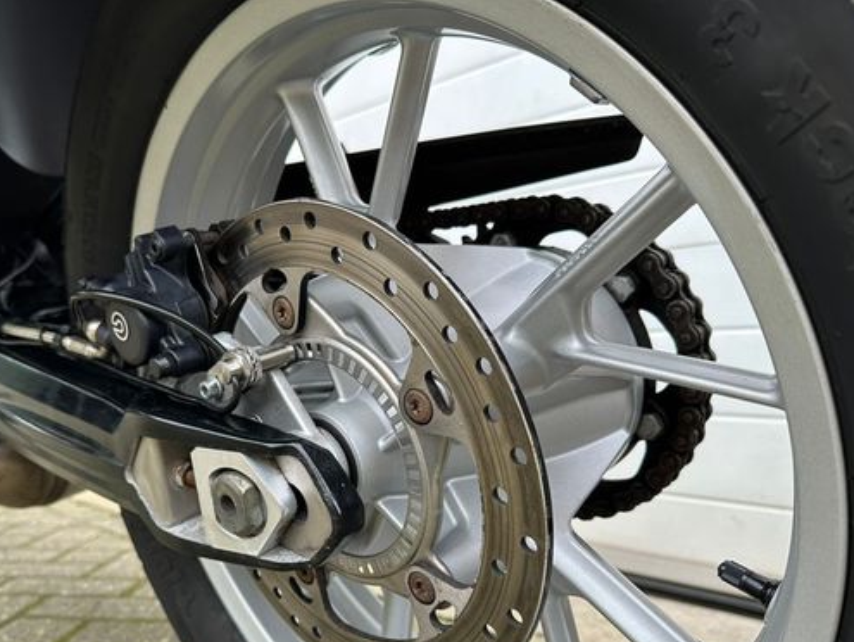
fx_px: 765
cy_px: 411
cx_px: 347
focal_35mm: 31
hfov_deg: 57.9
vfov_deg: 45.0
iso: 64
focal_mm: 6.86
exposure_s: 1/121
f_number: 1.78
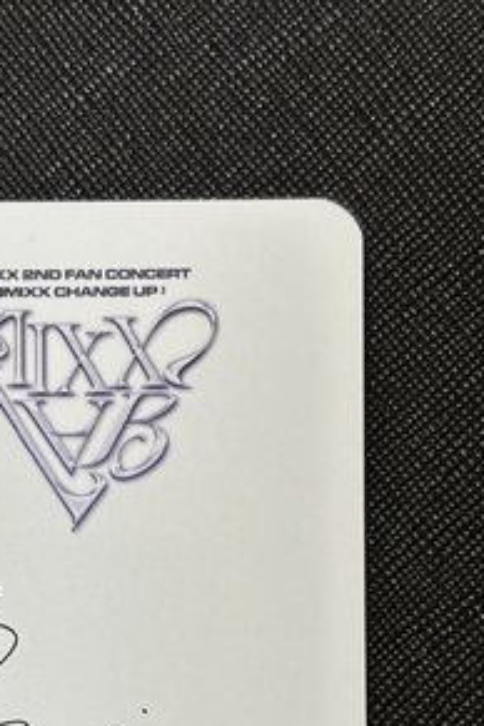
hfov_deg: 13.7
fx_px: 1996
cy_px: 647
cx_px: 65
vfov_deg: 20.2
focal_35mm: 99
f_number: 1.6
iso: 64
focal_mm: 5.96
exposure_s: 1/60
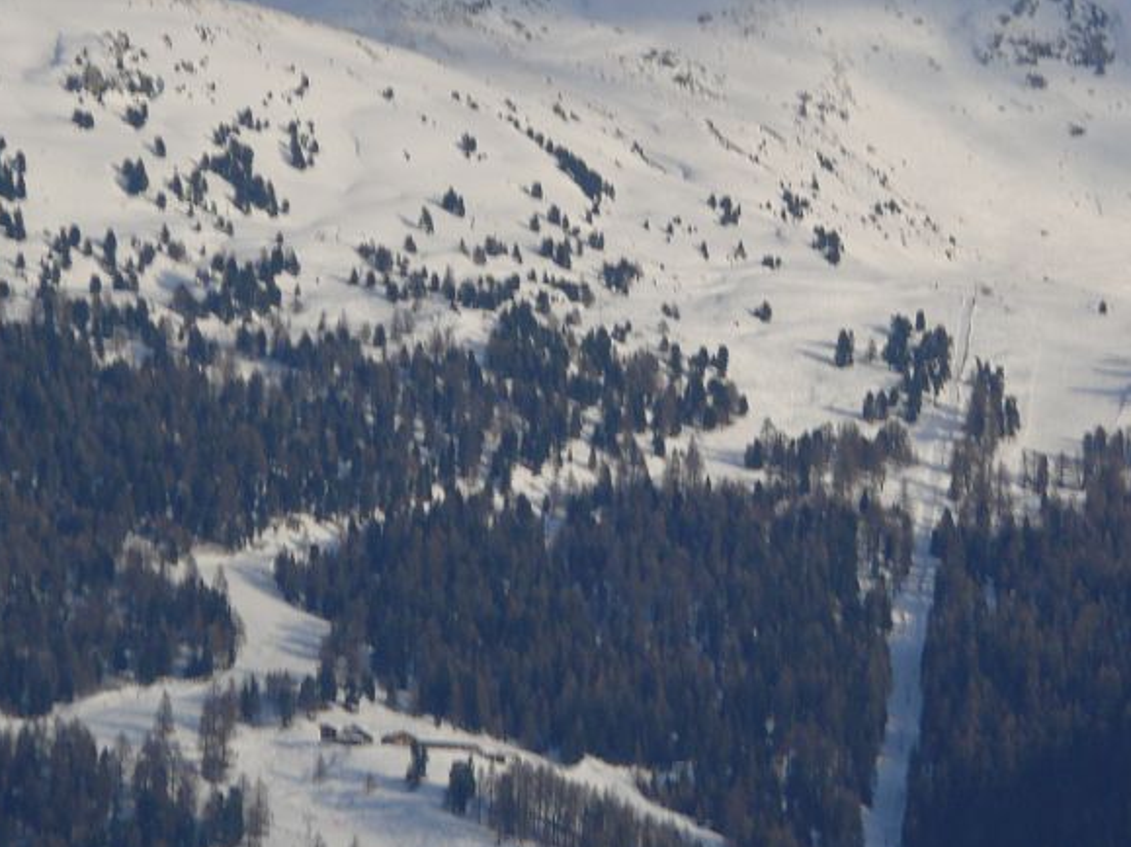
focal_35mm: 580
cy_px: 519
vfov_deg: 2.6
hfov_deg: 3.4
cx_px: 697
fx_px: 18946
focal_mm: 88.8
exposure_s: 1/400
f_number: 7.1
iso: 100
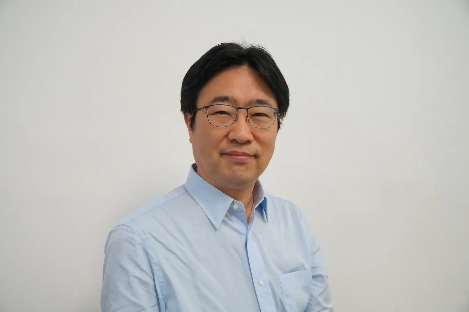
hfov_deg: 53.1
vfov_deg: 36.9
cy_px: 156
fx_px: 469
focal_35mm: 36
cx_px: 234
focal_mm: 24
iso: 6400
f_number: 4
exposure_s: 1/160
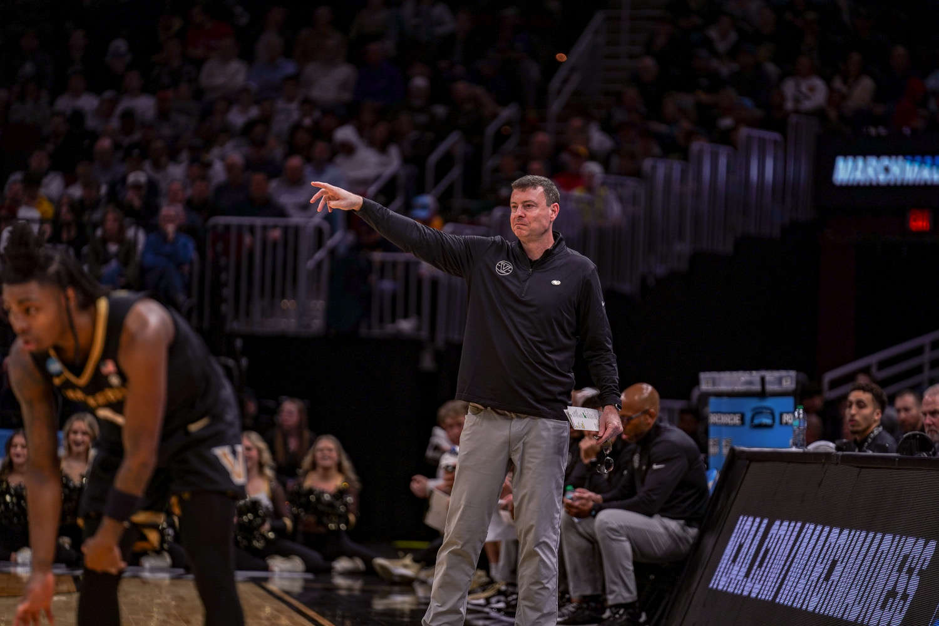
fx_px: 5216
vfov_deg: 6.9
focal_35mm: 200
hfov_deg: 10.3
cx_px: 470
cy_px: 313
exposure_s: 1/400
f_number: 2.8
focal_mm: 200
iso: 320
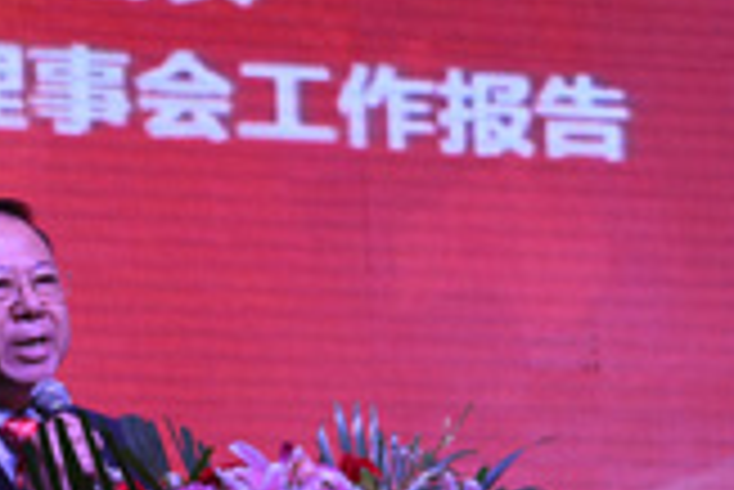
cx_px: 9
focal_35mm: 245
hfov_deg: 8.4
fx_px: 5000
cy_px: 175
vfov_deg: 5.6
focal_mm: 80
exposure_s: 1/60
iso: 640
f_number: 4.5
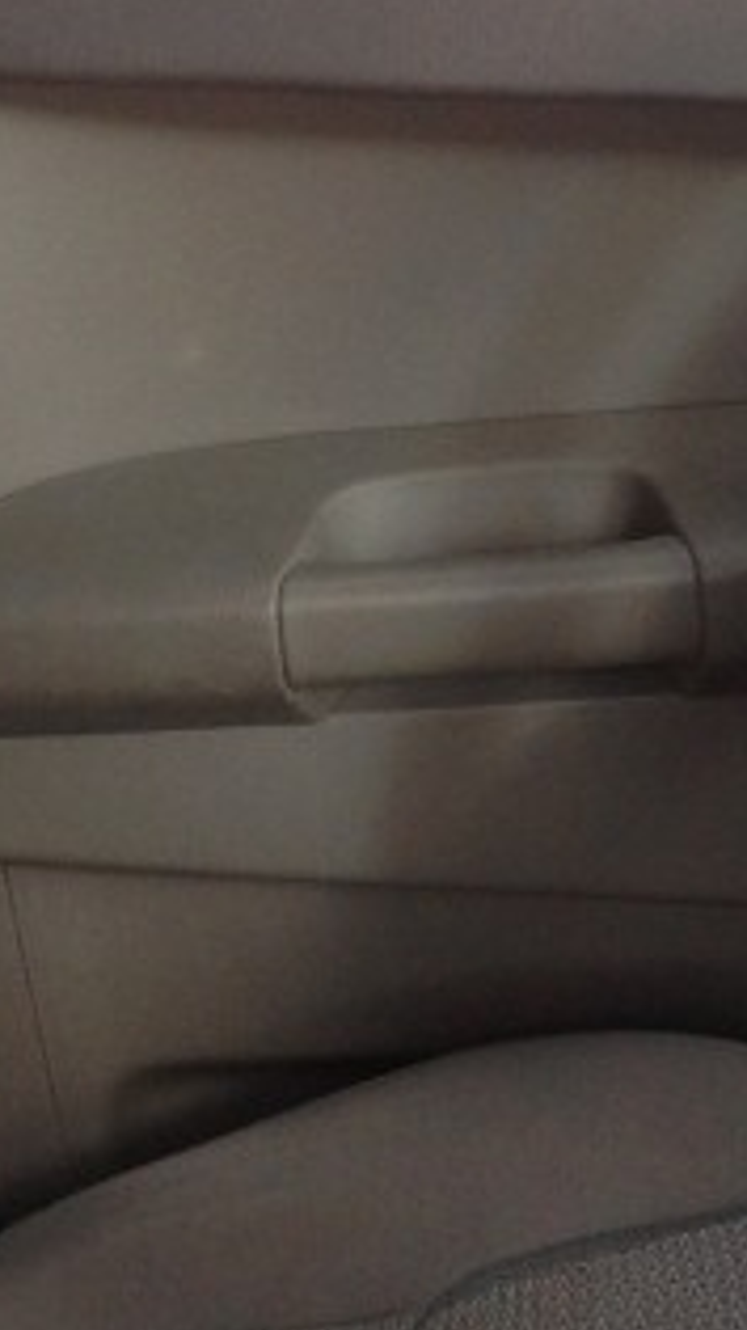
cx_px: 418
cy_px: 823
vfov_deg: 18.3
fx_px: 4123
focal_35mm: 117
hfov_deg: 10.4
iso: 80
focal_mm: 4.13
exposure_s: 1/120
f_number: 2.4
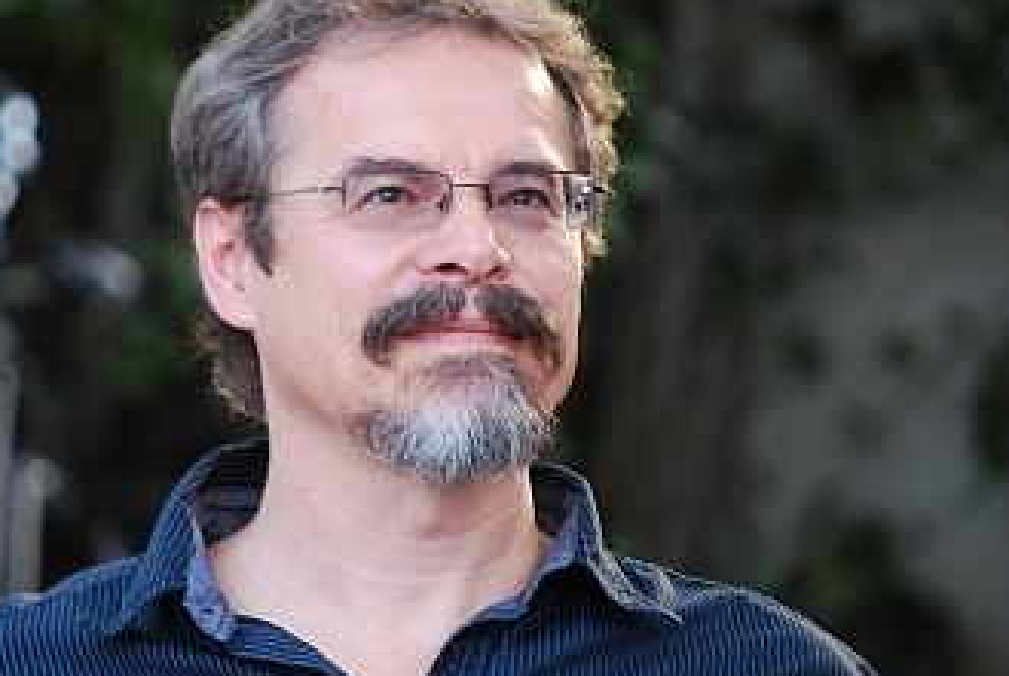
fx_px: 12770
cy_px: 237
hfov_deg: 4.5
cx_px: 397
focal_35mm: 455
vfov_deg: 3.0
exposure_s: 1/30
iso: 400
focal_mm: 200
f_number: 5.6
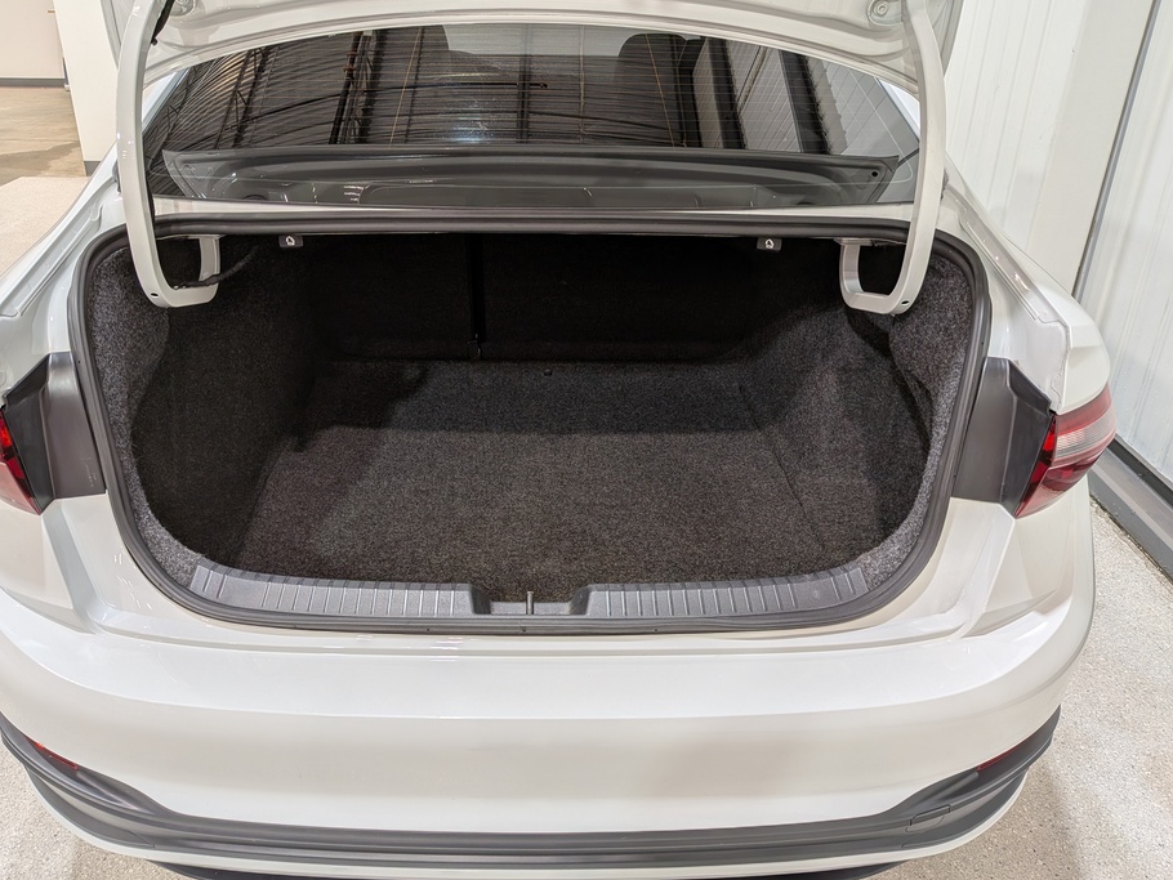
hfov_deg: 65.2
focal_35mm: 27
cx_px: 541
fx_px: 915
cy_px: 438
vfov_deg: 51.4
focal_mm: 4.53
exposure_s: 1/213
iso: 29
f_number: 1.7
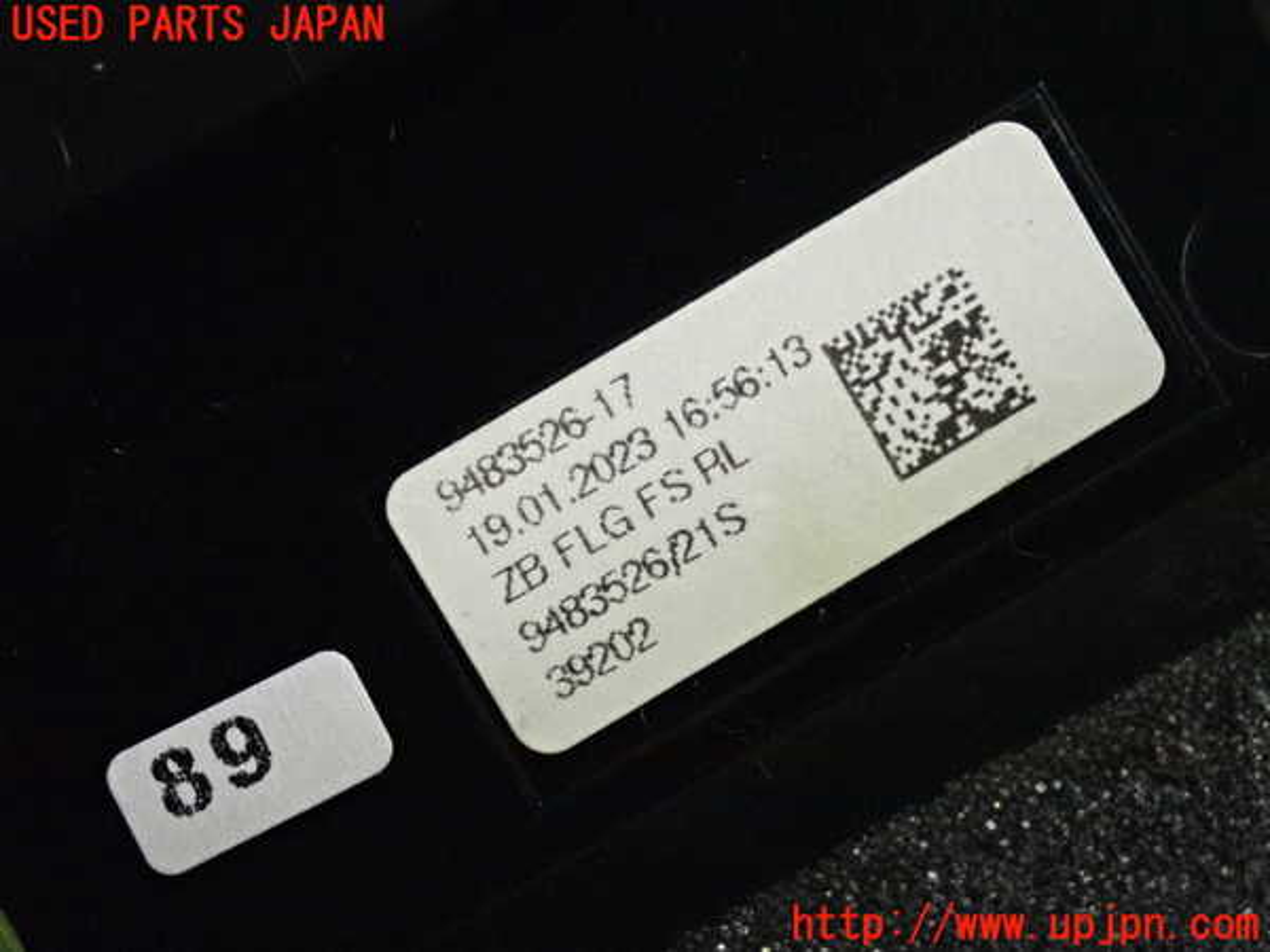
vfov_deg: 18.0
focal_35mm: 82
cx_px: 635
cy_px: 476
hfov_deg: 23.8
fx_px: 3008
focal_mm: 14.62
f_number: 4.3
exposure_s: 1/125
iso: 3200
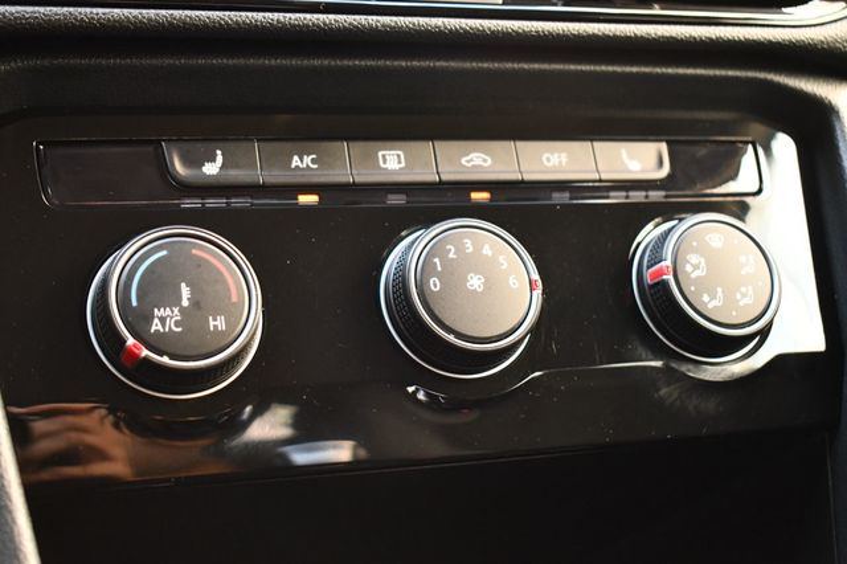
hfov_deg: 35.1
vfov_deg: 23.8
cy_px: 282
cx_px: 424
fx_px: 1340
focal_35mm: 57
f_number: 4.8
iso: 2800
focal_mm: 38
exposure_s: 1/125
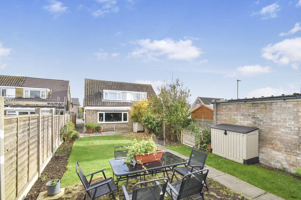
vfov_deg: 77.3
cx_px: 150
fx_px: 125
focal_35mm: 15
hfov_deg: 100.4
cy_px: 100
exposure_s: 1/200
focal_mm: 10
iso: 100
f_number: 6.3
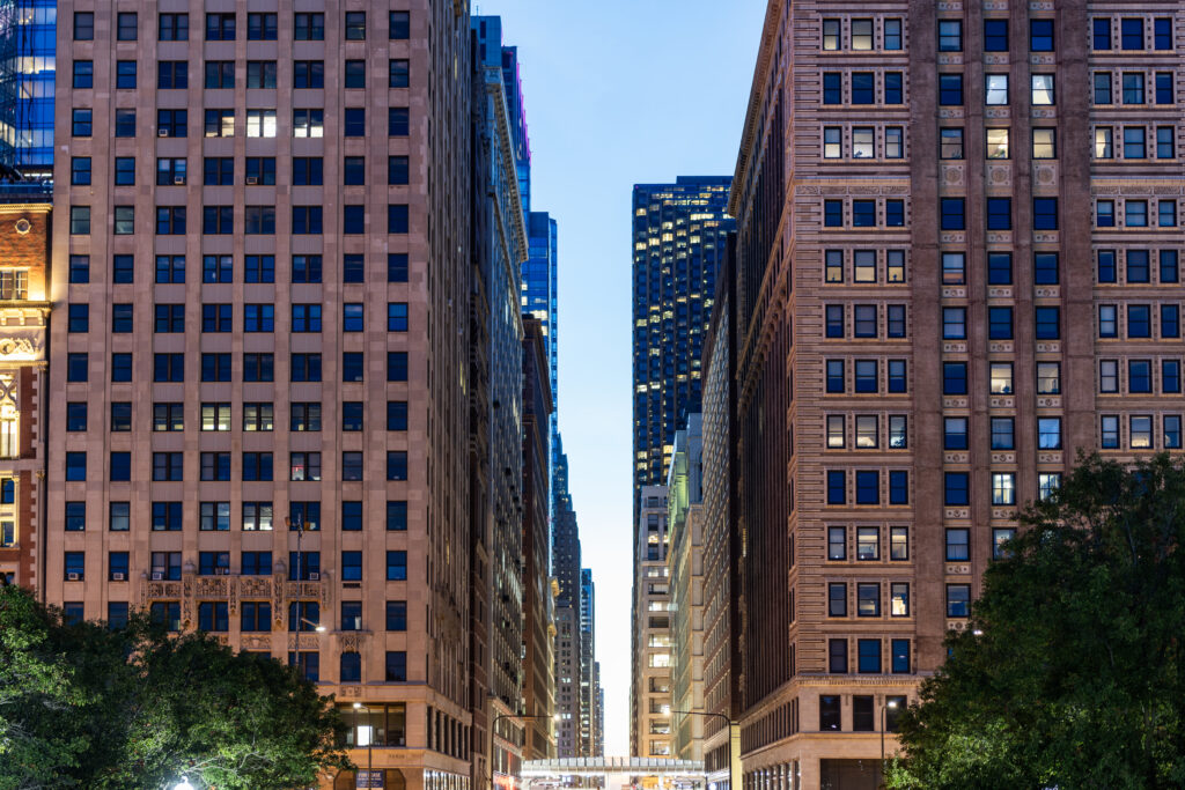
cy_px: 395
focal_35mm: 48
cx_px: 592
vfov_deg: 28.1
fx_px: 1580
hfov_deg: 41.1
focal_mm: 48
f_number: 3.5
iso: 100
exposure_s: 1.3
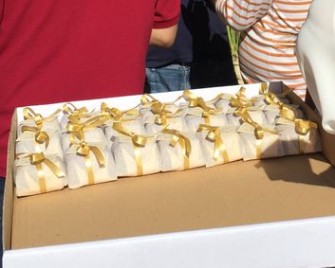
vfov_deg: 18.3
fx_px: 814
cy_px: -1
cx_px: 303
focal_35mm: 82
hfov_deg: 22.7
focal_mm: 4.15
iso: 32
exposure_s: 1/2639
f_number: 2.2
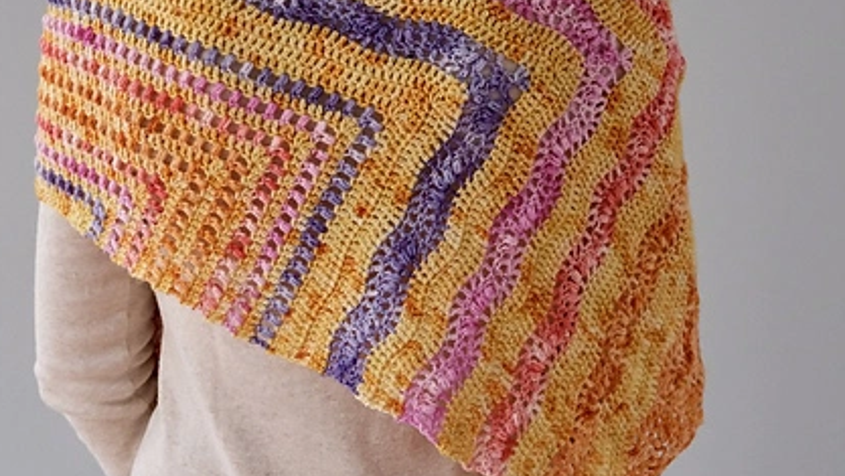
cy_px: 139
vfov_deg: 13.4
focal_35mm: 90
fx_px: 2017
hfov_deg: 23.6
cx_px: 342
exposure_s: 1/110
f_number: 4
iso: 3200
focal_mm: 37.6
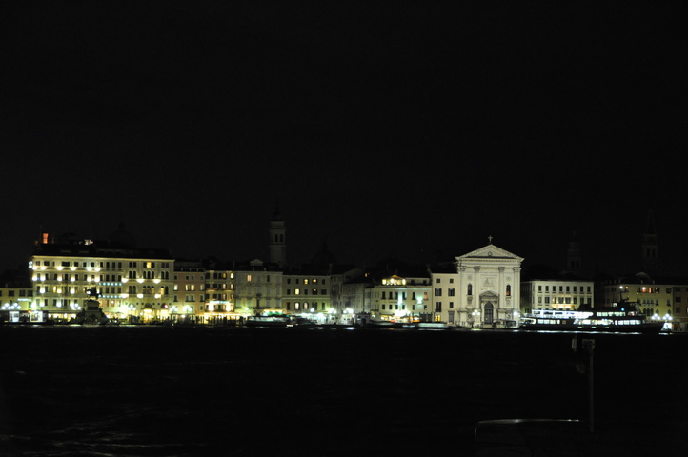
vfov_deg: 18.1
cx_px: 344
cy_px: 228
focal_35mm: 75
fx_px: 1432
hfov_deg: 27.0
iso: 1600
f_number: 4.8
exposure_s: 1/2.5
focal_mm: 50
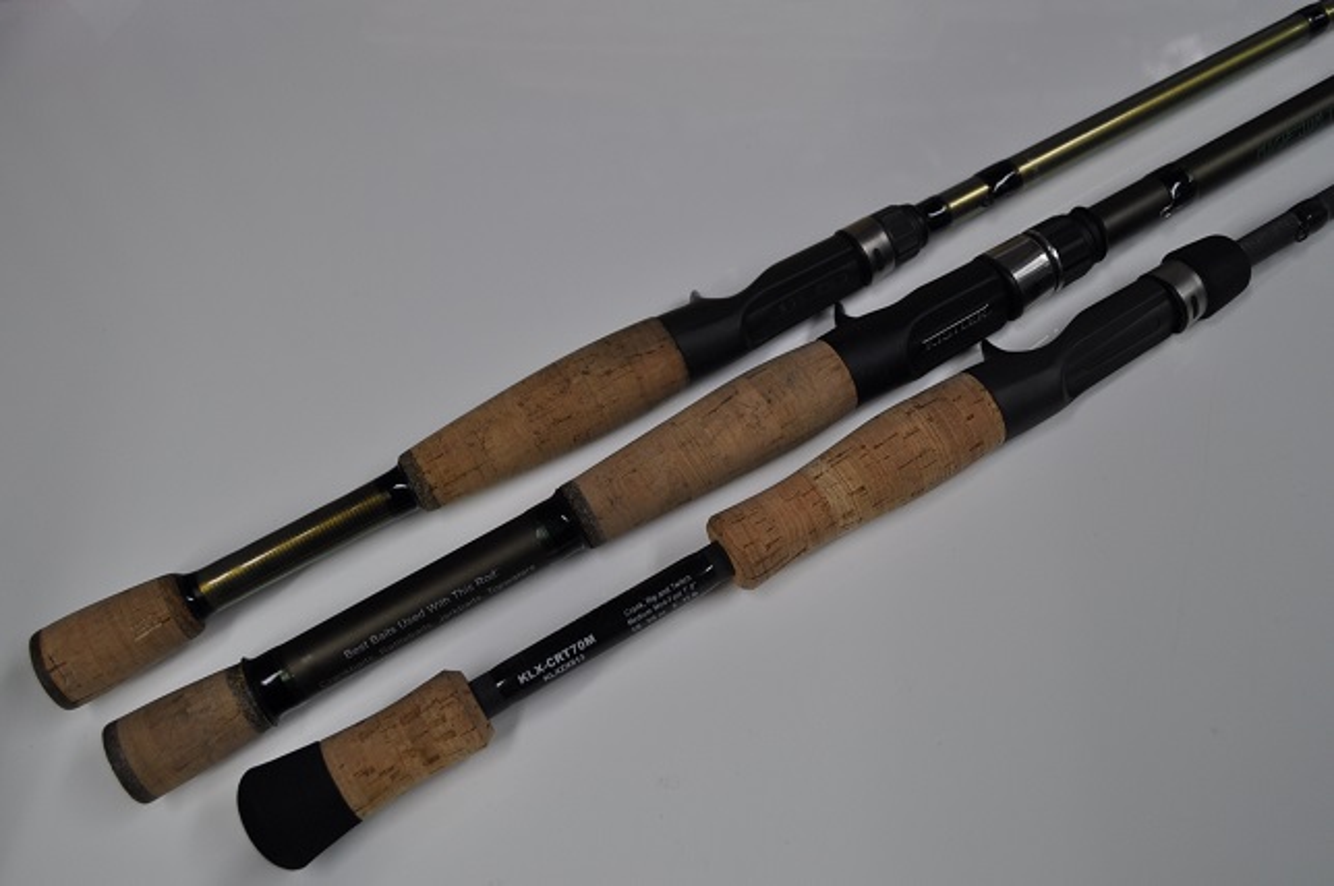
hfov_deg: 57.3
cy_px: 443
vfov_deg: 39.9
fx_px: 1222
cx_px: 667
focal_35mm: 33
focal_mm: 22
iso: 400
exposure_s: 1/100
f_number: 5
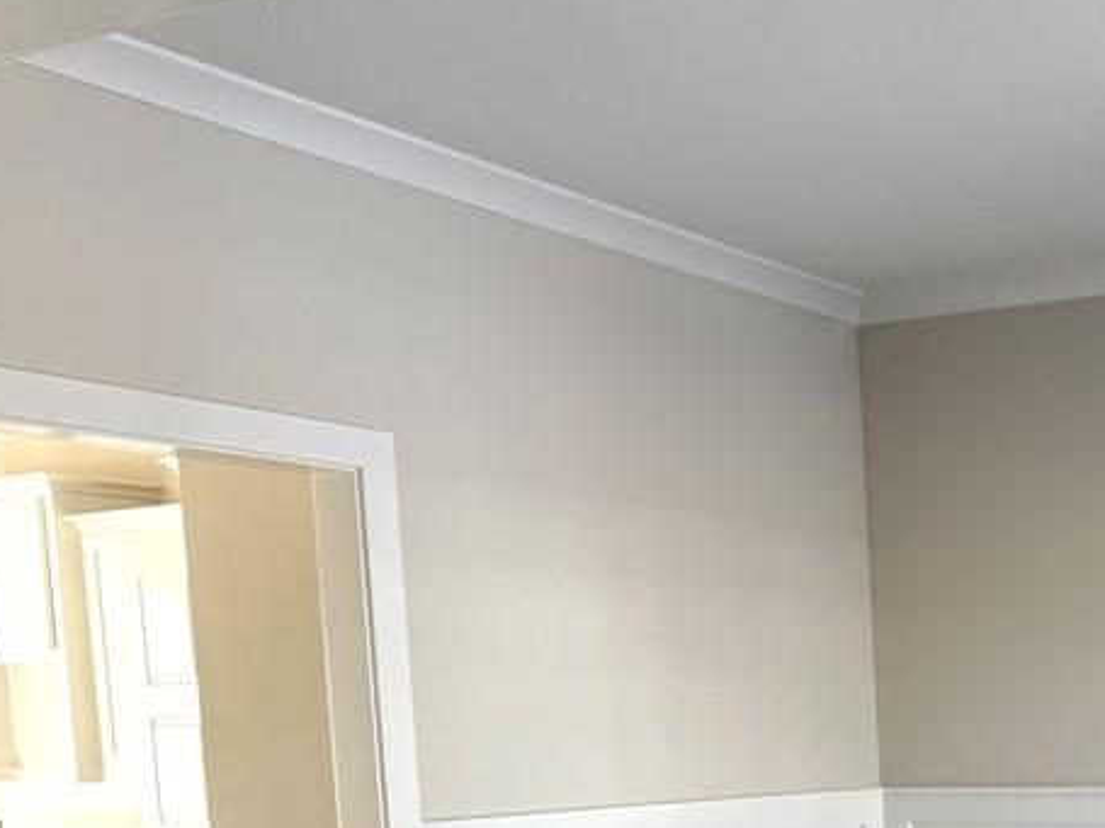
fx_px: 1723
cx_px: 1190
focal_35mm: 54
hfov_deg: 31.8
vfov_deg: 25.2
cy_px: 898
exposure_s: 1/228
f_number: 1.78
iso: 64
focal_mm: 6.76
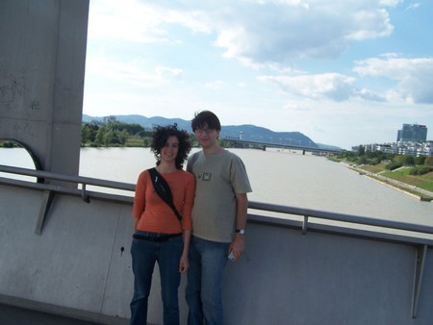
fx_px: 476
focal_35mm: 38
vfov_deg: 37.8
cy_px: 162
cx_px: 216
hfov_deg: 49.0
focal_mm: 6.3
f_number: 4
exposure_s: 1/640
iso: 80
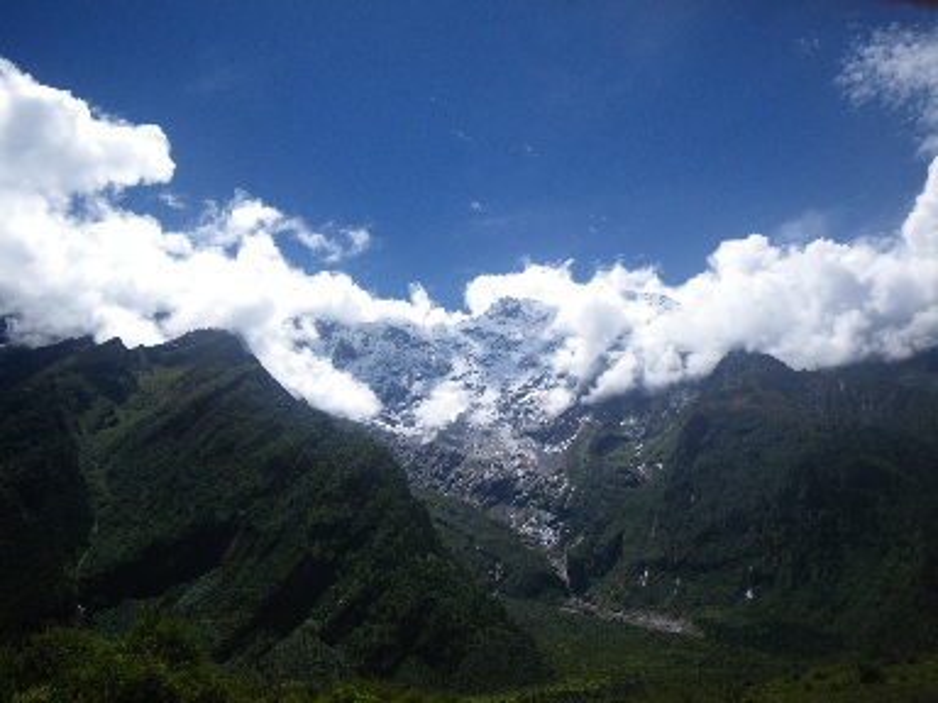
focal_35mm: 28
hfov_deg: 63.4
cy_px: 352
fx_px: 759
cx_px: 469
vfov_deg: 49.7
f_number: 4.2
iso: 50
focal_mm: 5
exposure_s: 1/640
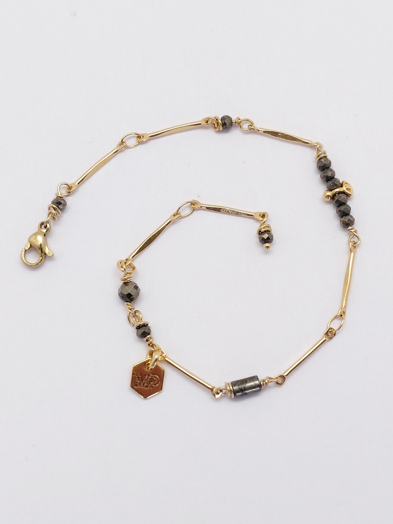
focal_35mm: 25
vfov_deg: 69.4
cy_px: 262
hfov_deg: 54.9
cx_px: 196
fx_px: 378
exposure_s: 1/100
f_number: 1.8
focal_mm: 4.69
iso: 40
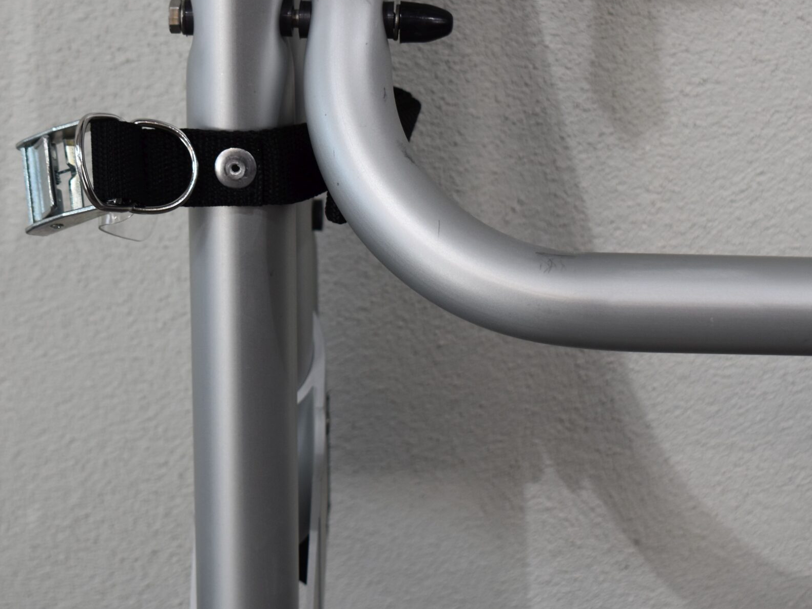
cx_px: 353
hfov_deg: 17.6
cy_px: 184
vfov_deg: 13.2
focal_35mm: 112
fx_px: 2628
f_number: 5.6
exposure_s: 1/125
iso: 320
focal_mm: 48
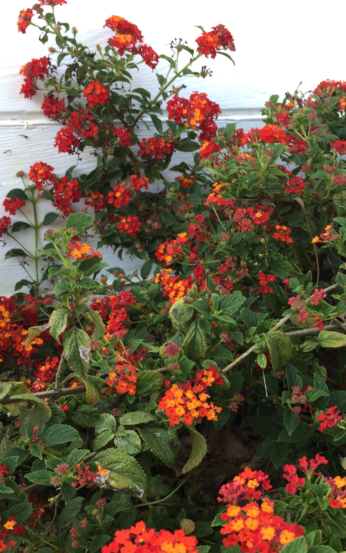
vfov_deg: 44.9
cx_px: 260
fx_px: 664
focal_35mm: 44
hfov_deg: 28.8
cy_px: 347
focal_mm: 4.15
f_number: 2.2
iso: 32
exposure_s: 1/60
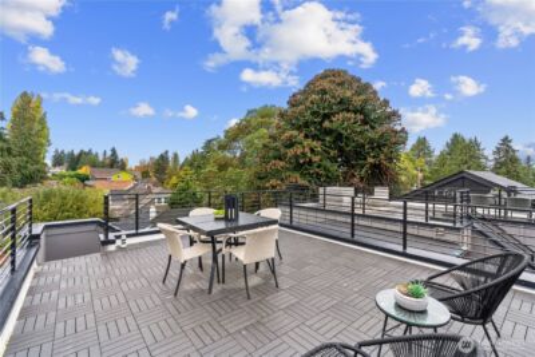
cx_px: 268
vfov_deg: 73.8
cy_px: 178
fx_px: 238
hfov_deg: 96.7
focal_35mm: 16
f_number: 9
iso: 320
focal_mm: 16
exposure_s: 1/15
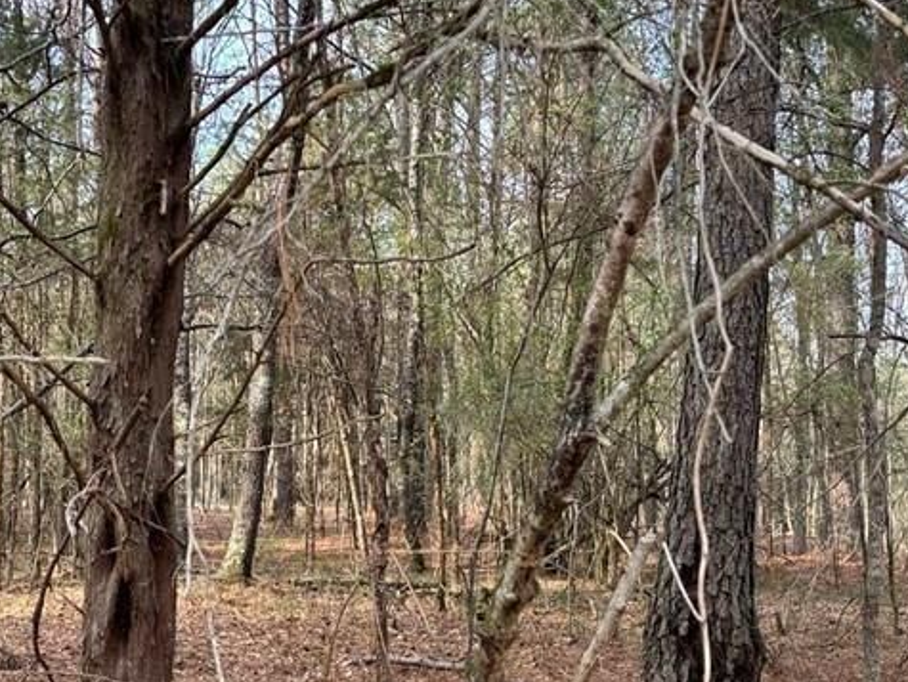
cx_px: 321
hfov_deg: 34.1
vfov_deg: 25.9
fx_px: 1470
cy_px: 476
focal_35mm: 56
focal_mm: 5.96
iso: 40
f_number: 1.6
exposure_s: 1/147
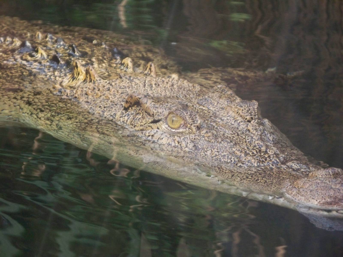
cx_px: 172
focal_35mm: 180
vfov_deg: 8.2
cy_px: 128
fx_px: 1784
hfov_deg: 11.0
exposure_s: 1/100
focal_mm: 37.7
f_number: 5.1
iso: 400
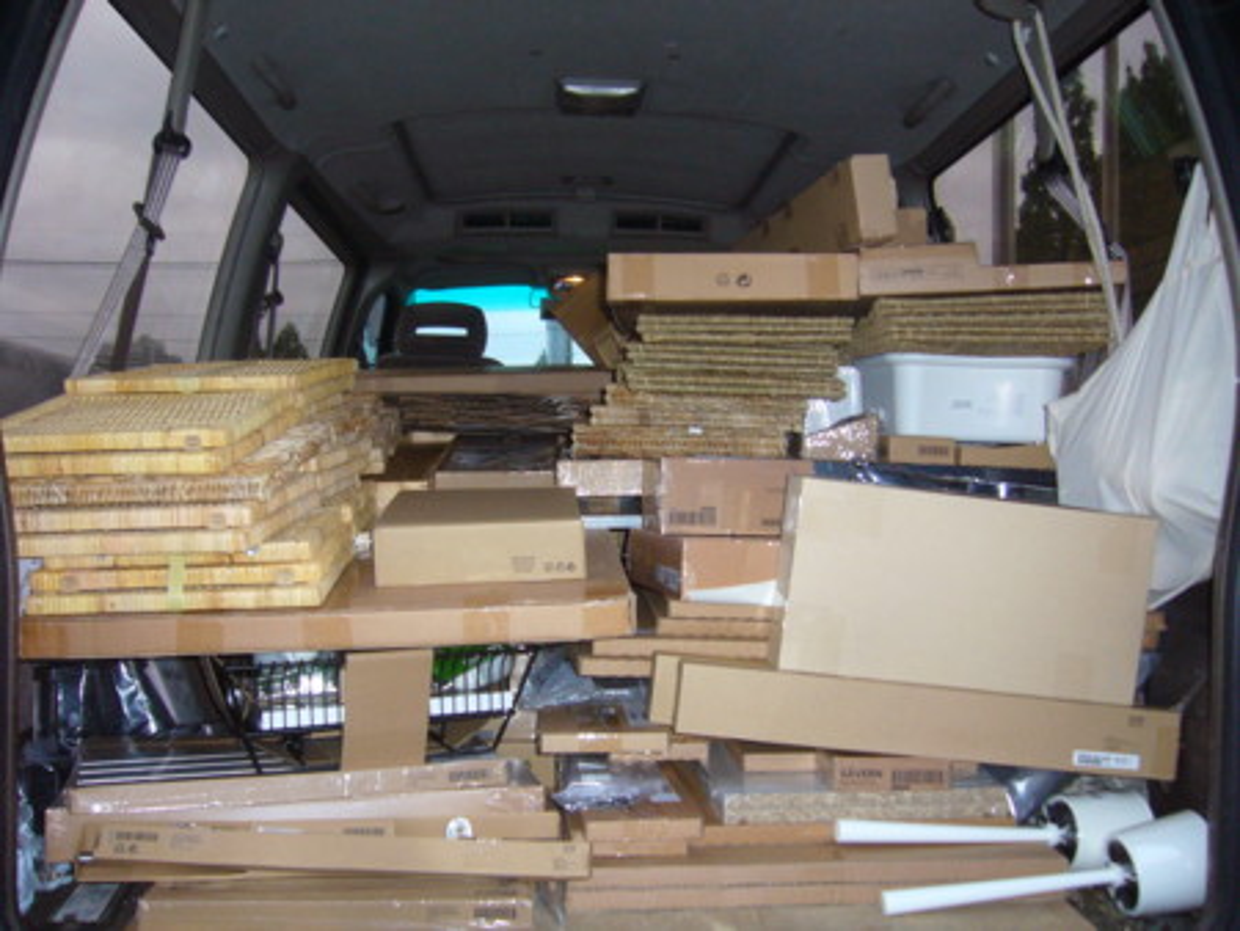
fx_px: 1254
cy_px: 466
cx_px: 620
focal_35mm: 35
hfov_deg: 52.6
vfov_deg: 40.7
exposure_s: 1/30
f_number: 2.8
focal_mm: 5.8
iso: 160
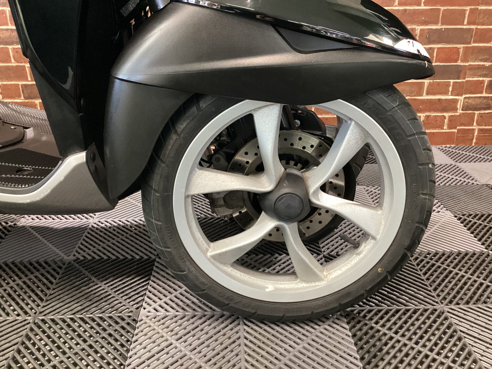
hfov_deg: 58.4
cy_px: 184
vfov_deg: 45.4
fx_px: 441
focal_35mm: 31
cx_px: 246
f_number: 2.4
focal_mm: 3.3
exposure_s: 1/40
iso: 320
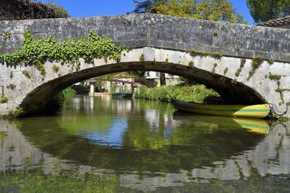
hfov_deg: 48.5
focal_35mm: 40
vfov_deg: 33.3
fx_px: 322
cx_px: 145
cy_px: 96
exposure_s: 1/320
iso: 200
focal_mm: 40
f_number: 11
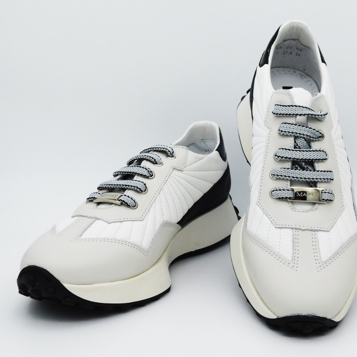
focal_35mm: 54
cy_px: 176
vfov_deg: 31.6
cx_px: 205
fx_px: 630
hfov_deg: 31.6
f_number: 3.7
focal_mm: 8
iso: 125
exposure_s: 1/800
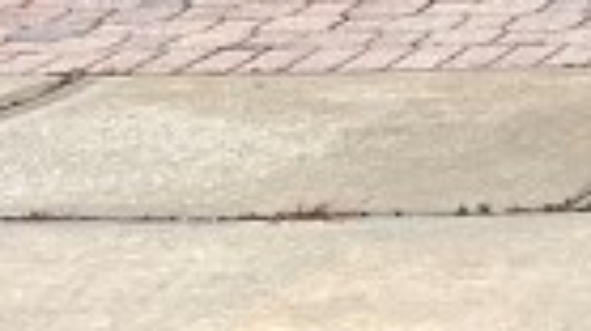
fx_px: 3273
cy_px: -840
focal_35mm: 209
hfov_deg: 8.3
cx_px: 1926
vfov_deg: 5.3
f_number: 1.6
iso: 50
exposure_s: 1/7353
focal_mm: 5.1
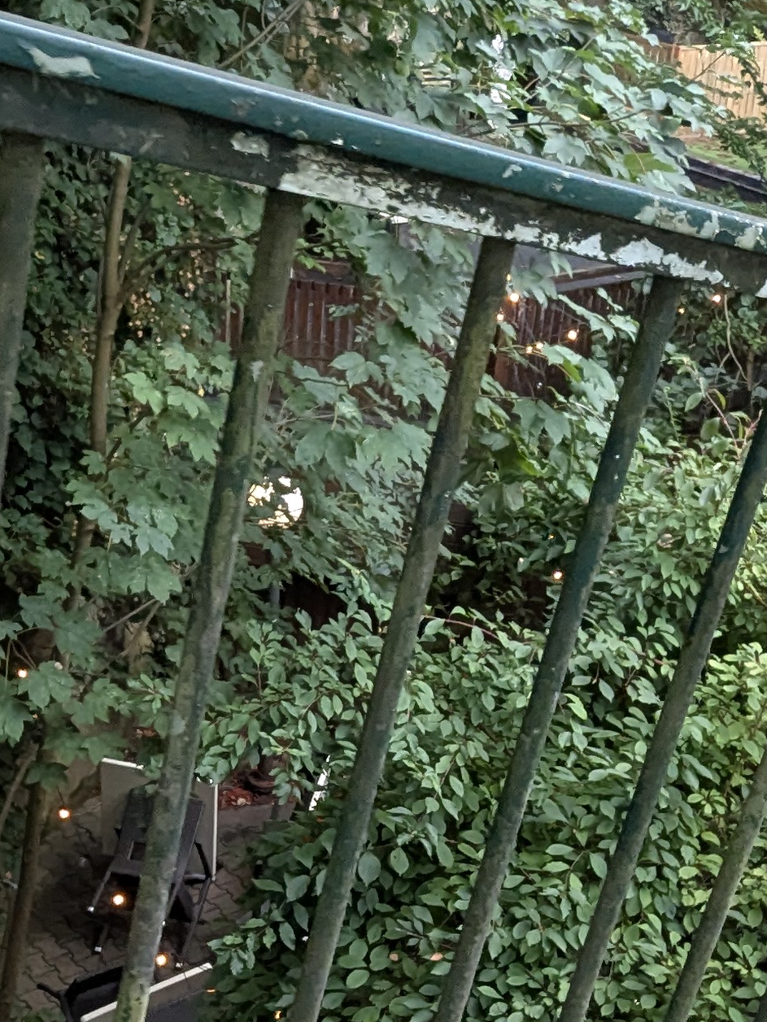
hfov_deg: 28.0
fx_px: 1536
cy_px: 767
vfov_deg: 36.0
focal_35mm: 52
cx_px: 421
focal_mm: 2.35
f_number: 2.2
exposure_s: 1/238
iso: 395
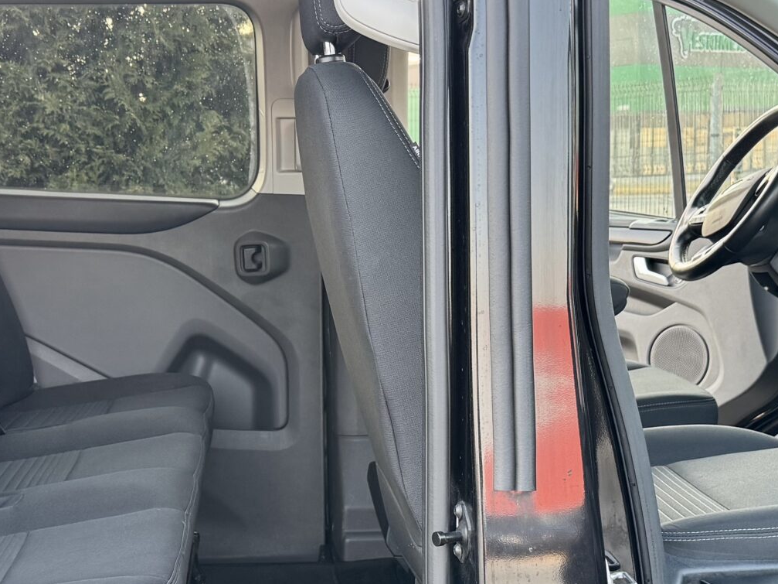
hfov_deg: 31.6
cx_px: 304
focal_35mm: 61
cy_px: 407
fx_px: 1371
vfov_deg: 23.9
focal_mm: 6.76
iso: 160
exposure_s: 1/121
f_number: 1.78
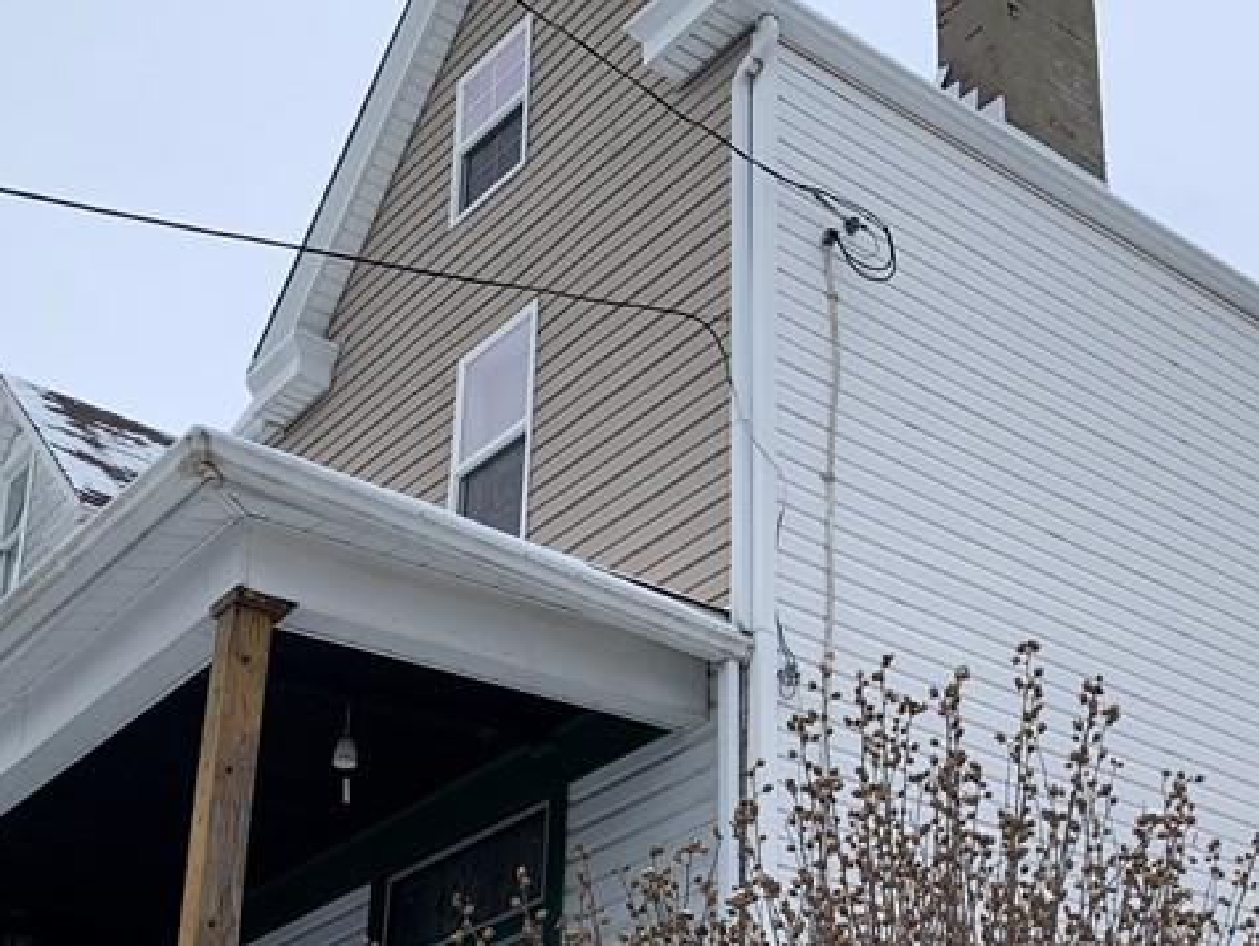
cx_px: 795
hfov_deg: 34.1
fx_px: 2038
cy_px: 800
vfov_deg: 25.5
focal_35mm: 56
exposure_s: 1/1065
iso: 25
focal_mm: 4.25
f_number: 1.8
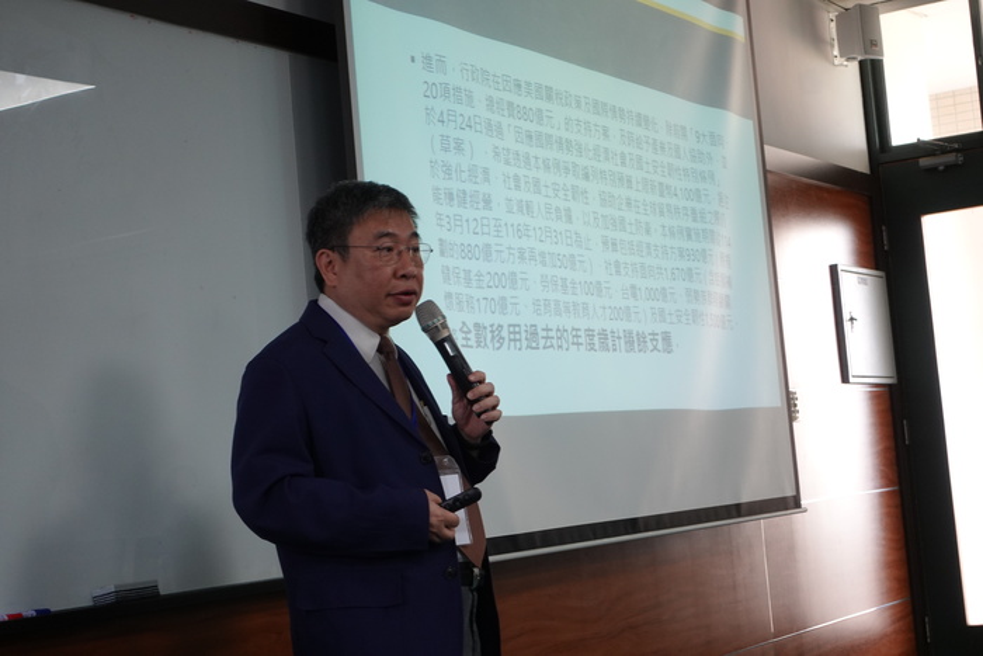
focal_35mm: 70
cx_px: 492
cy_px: 328
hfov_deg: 28.8
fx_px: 1912
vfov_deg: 19.5
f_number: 2.8
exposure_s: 1/80
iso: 640
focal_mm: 25.7
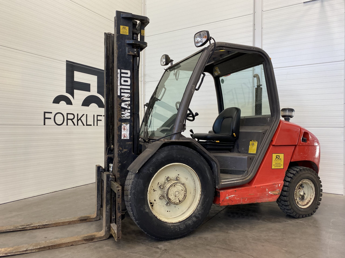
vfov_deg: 53.1
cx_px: 172
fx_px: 259
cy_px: 129
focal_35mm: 26
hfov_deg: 67.3
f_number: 1.8
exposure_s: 1/100
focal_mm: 4.25
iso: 125
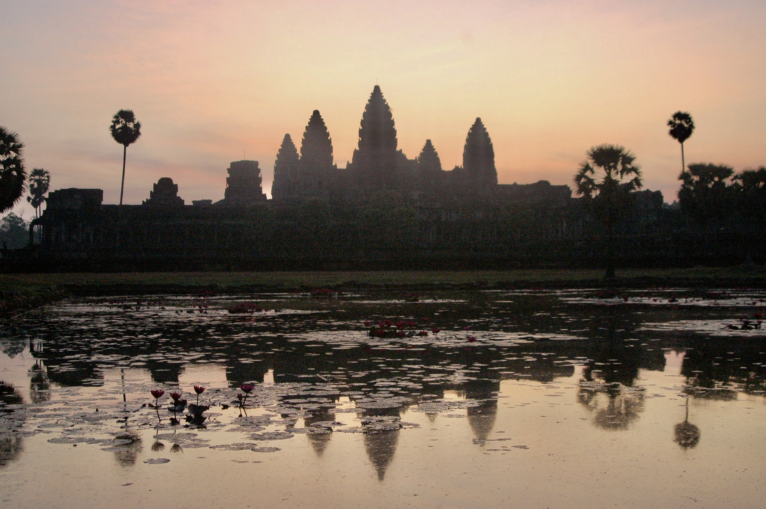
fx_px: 1020
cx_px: 383
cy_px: 254
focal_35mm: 48
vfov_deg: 28.0
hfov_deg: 41.1
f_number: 4
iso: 1000
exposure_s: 1/60
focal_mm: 32
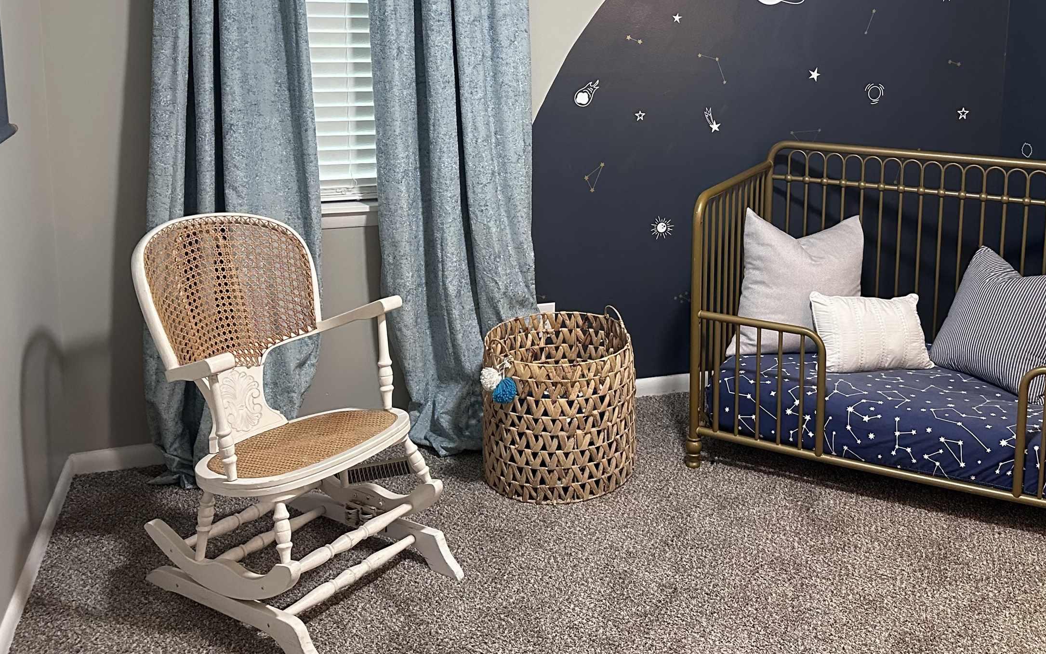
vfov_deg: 34.3
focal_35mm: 36
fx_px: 1026
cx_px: 632
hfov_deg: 53.6
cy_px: 131
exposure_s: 1/60
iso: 640
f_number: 1.78
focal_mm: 6.86
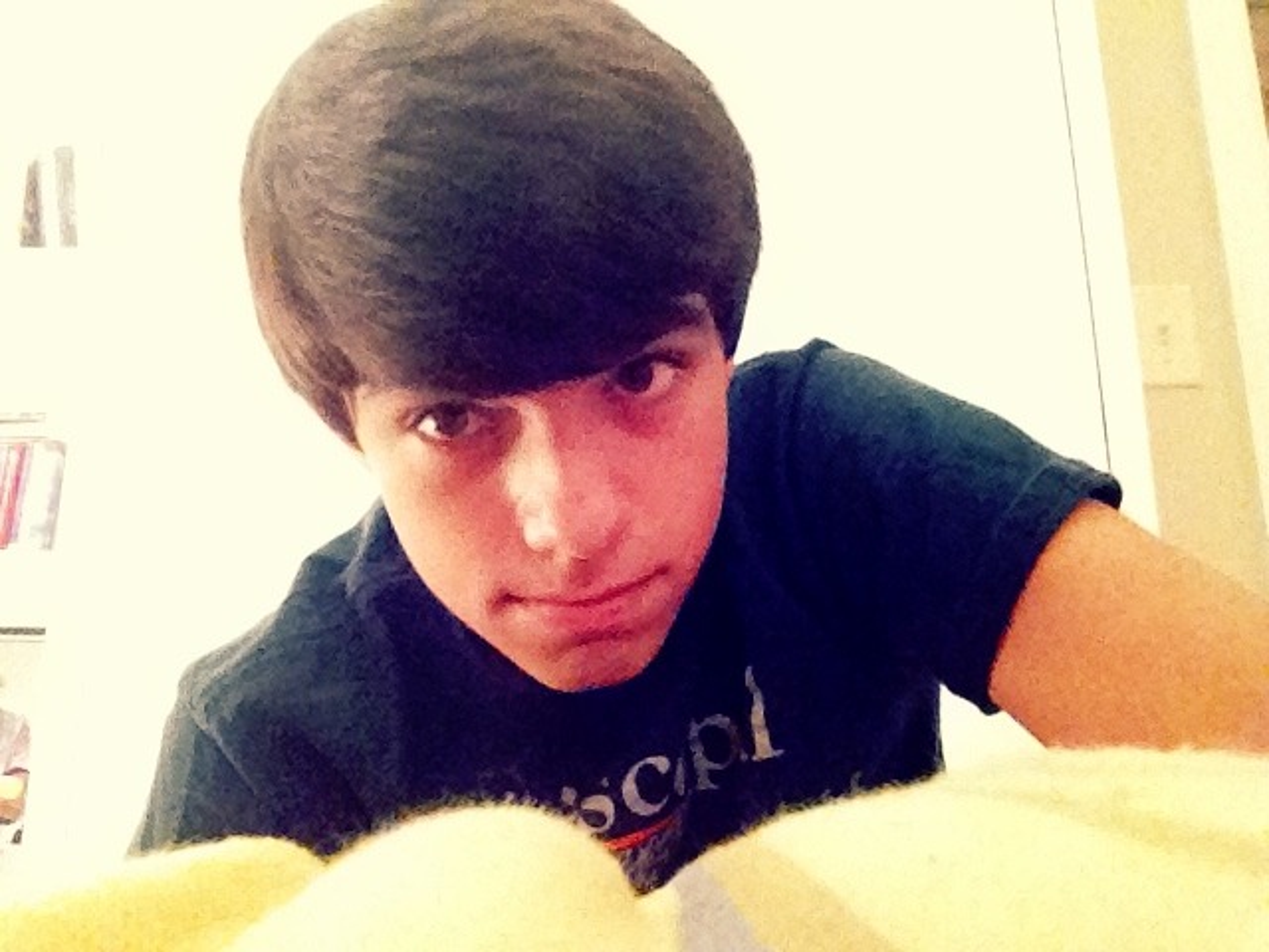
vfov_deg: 40.7
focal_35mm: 35
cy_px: 476
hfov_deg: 52.6
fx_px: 1283
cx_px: 634
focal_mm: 1.85
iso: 1600
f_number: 2.4
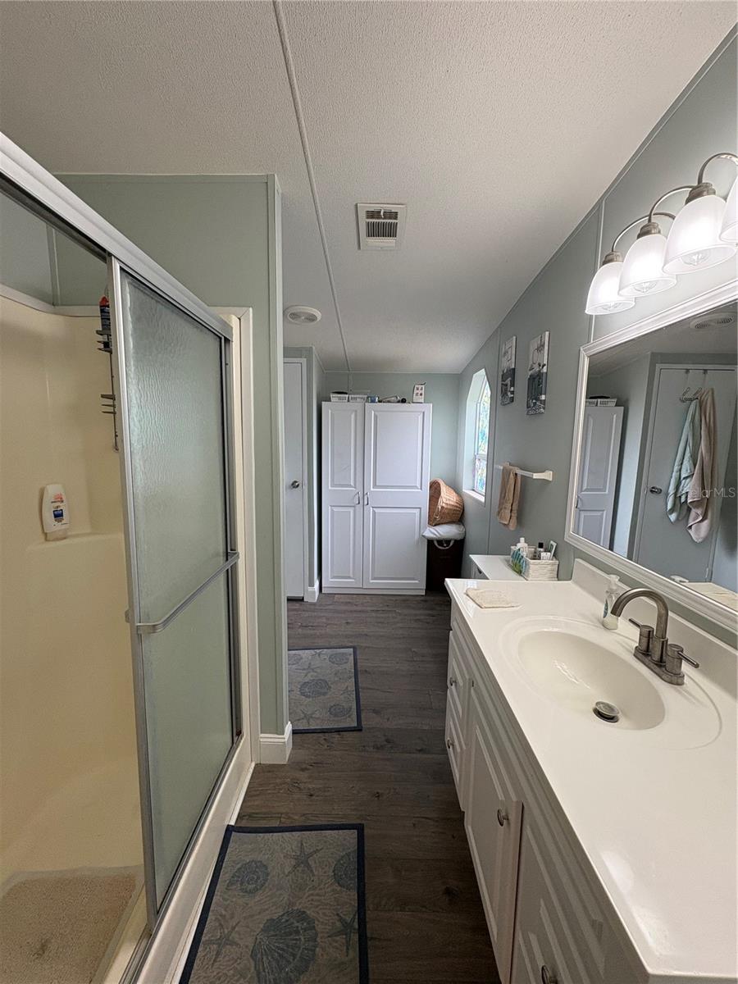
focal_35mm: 14
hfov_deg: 85.7
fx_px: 398
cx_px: 369
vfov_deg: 102.1
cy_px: 492
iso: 160
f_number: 2.2
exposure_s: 1/120
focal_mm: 2.22
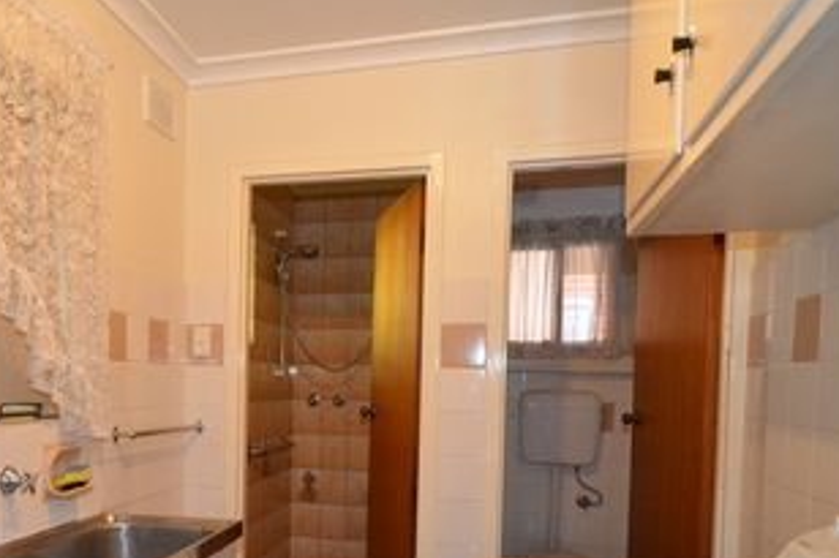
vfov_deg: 40.0
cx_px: 297
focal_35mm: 32
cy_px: 415
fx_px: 745
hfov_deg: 57.7
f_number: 4
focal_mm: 14
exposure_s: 1/60
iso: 800
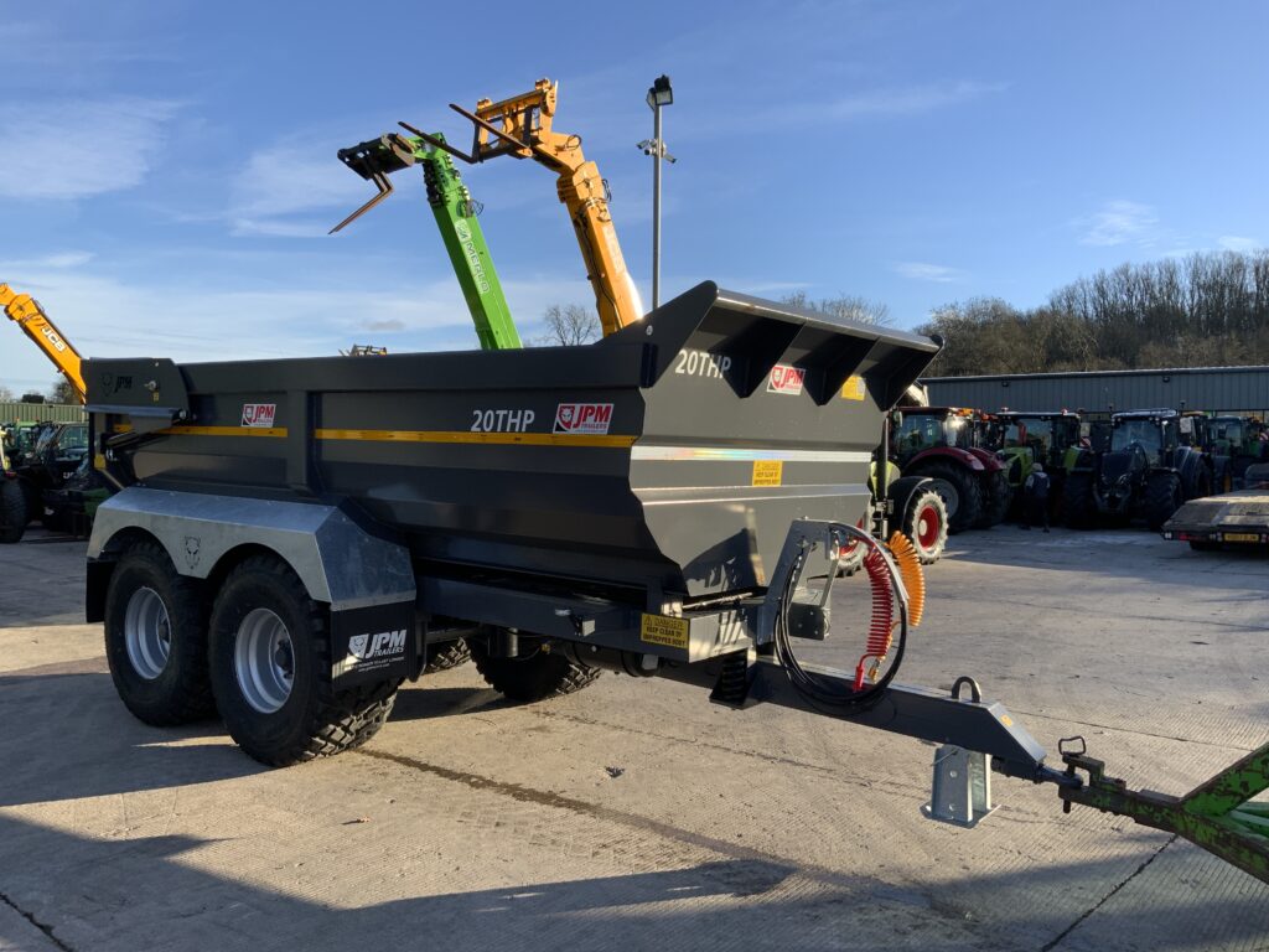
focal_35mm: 29
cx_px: 634
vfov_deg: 48.2
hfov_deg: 61.7
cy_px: 476
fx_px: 1063
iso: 16
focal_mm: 3
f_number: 1.8
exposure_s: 1/978
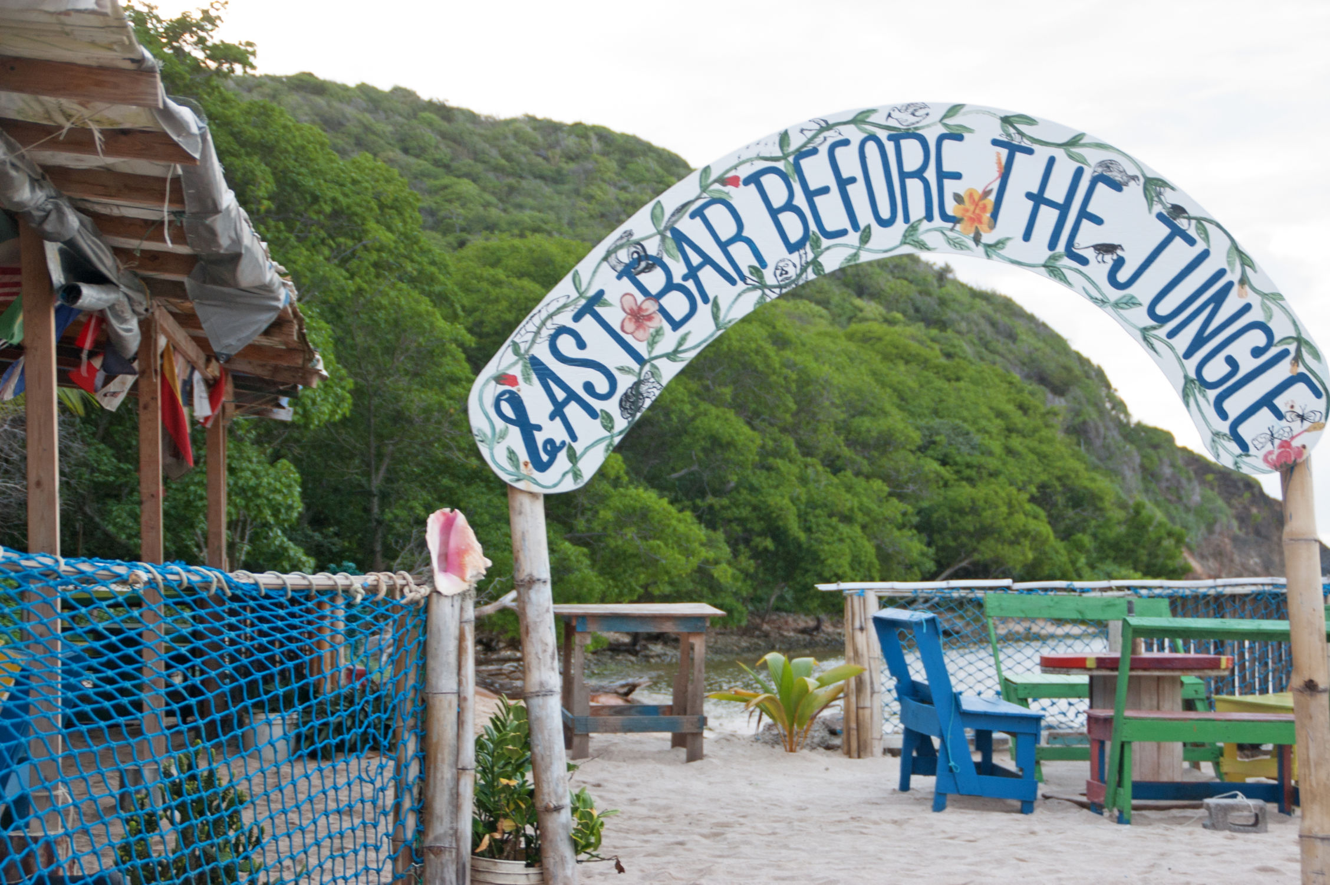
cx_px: 665
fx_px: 2768
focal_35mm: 75
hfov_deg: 27.0
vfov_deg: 18.1
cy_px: 442
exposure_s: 1/30
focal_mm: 50
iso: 560
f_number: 4.8
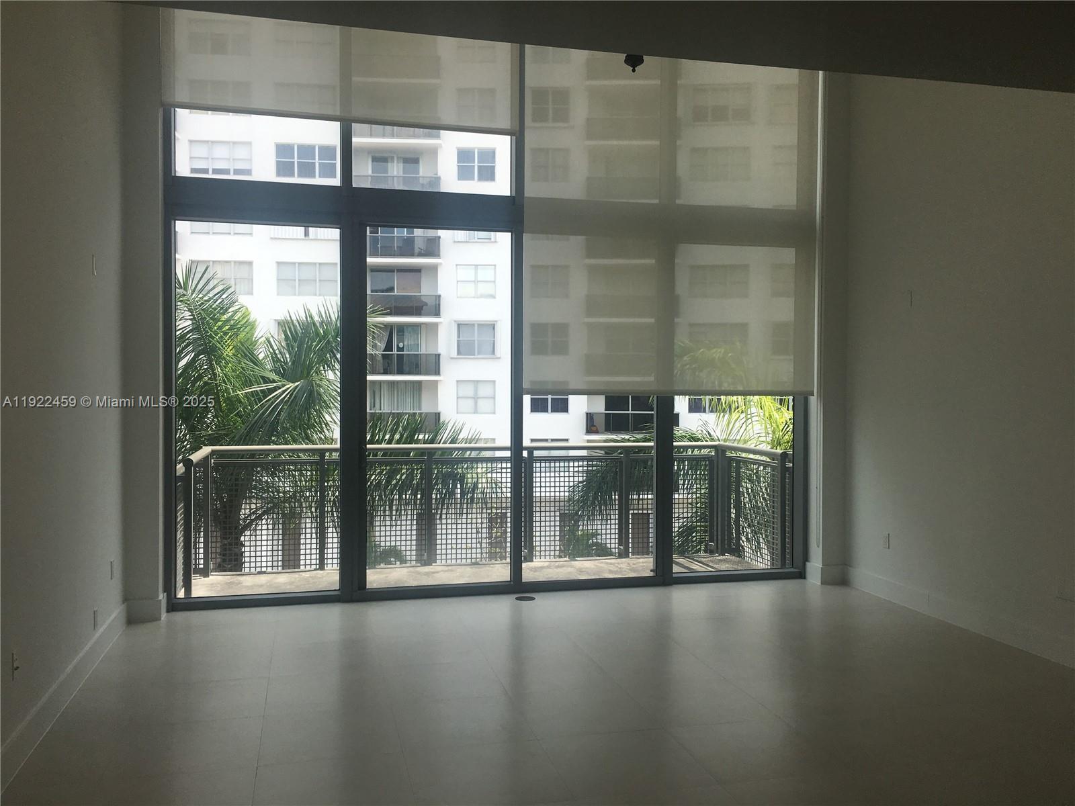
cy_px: 403
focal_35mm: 29
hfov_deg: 61.7
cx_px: 538
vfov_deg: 48.2
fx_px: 901
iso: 25
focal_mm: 4.15
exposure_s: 1/557
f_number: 2.2
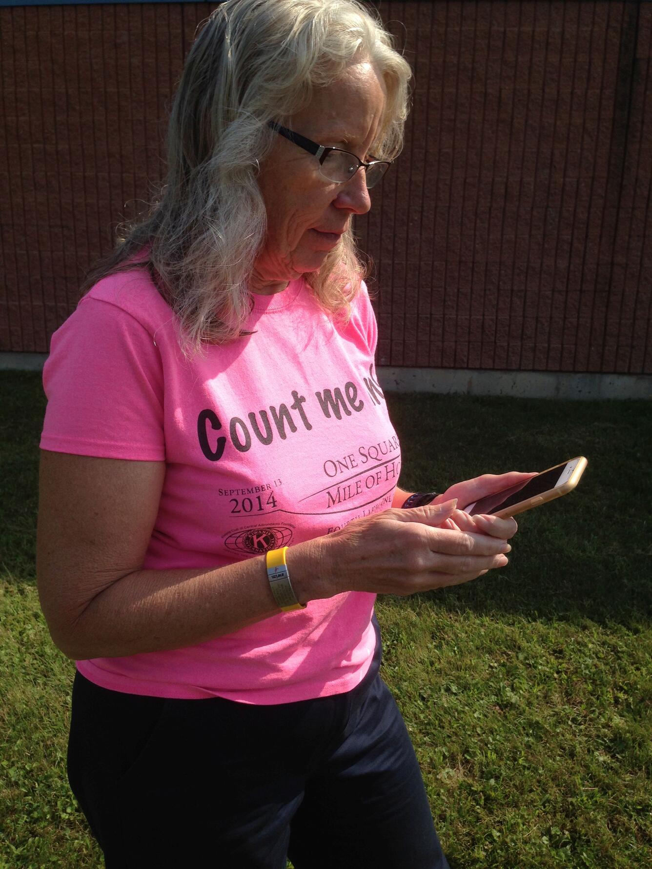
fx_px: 829
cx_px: 326
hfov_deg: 43.0
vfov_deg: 55.3
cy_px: 434
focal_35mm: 33
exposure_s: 1/1466
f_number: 2.4
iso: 50
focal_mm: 4.12
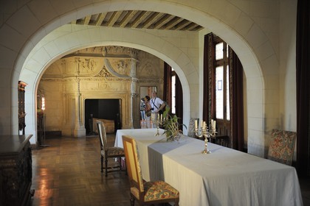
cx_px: 155
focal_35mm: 34
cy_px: 103
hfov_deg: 55.8
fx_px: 293
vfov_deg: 38.9
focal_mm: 34
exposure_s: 1/40
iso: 800
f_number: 2.8
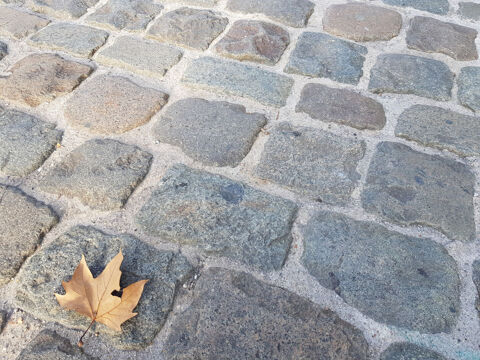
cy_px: 180
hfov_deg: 67.3
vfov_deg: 53.1
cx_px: 240
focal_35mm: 26
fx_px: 361
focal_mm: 4.2
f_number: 1.7
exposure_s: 1/284
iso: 40
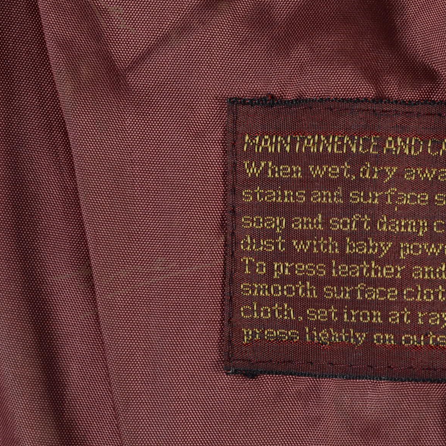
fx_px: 1953
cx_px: 413
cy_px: 242
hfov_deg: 12.9
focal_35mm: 134
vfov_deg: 13.0
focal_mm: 50
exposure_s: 1/125
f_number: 5.6
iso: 100
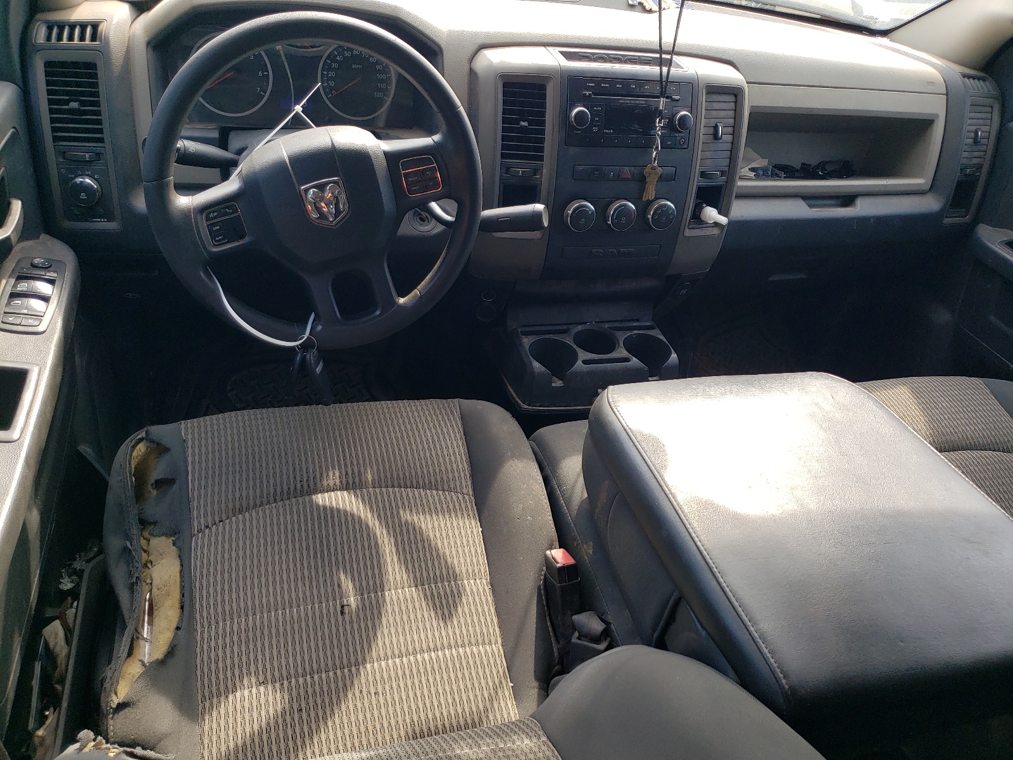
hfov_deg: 67.3
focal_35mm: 26
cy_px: 380
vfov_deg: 53.1
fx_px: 761
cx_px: 506
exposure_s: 1/217
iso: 50
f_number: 1.5
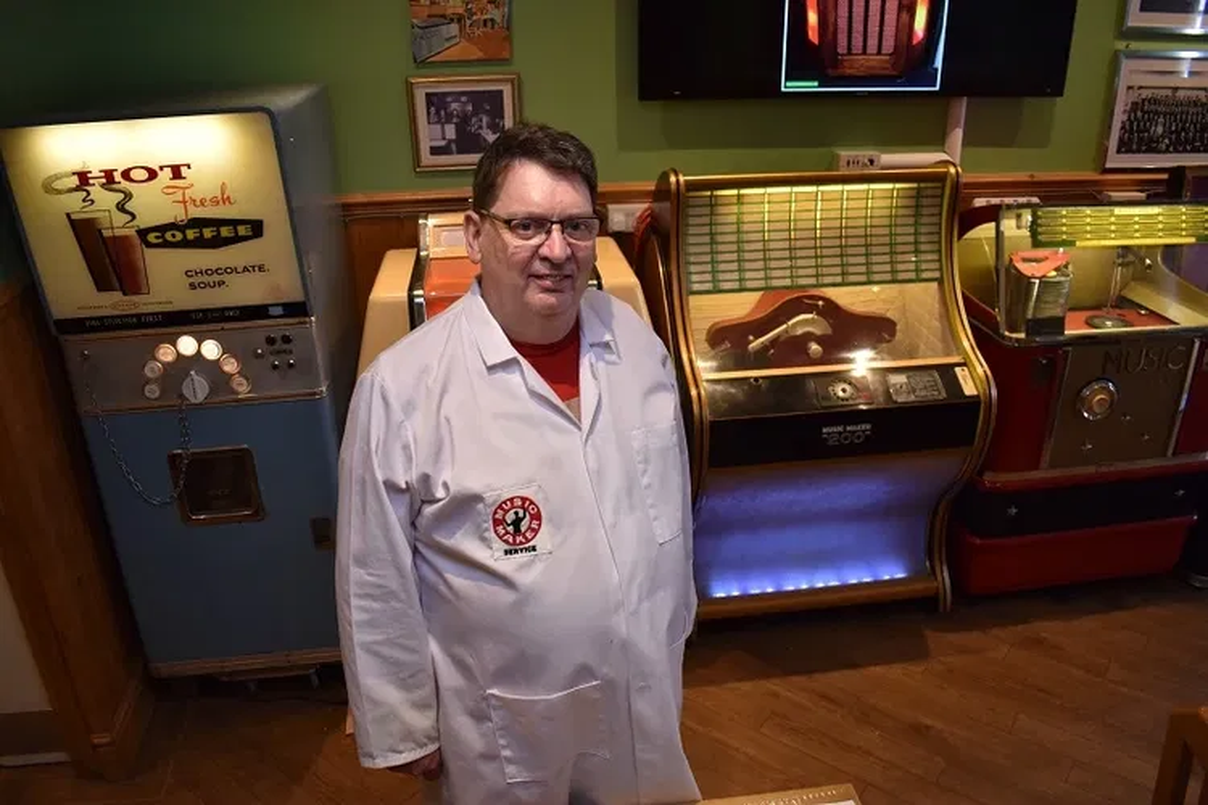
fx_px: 906
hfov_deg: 67.4
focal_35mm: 27
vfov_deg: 47.9
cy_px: 402
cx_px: 604
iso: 400
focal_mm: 18
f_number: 4
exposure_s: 1/60
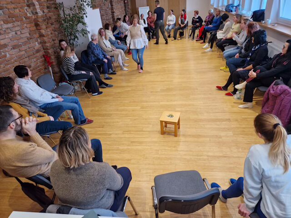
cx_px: 146
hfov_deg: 73.9
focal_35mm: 23
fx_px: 193
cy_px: 109
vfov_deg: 58.9
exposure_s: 1/100
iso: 160
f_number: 1.8
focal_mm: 5.4
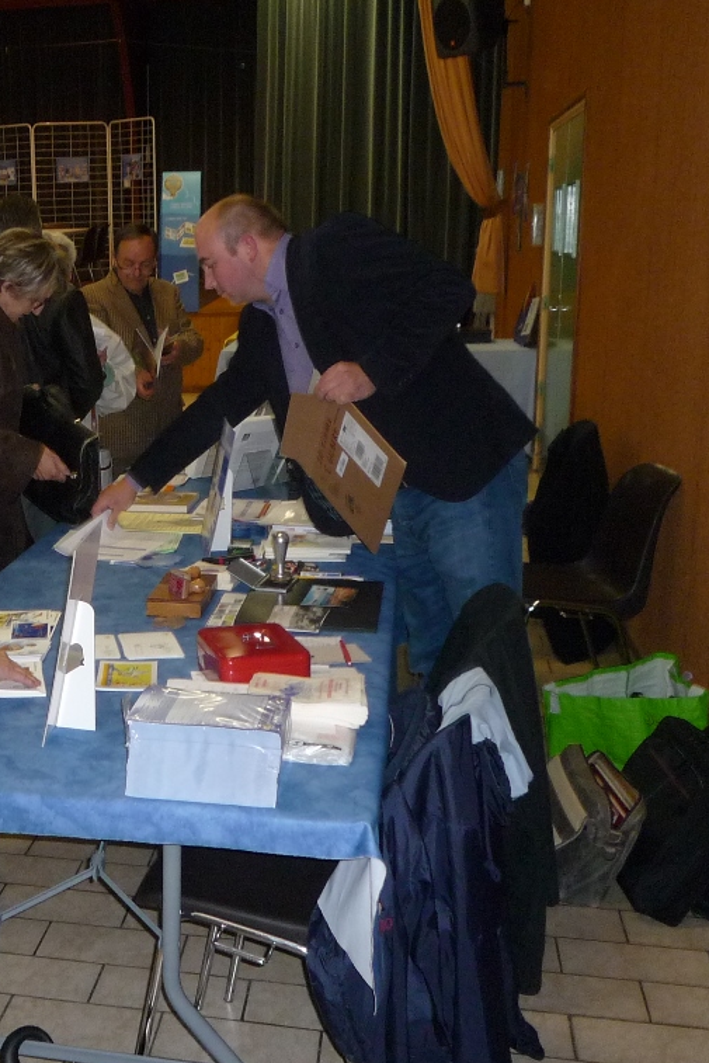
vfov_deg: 43.6
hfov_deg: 28.5
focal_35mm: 45
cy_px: 536
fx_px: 1329
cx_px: 51
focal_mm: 4.4
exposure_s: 1/30
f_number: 2.8
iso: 200
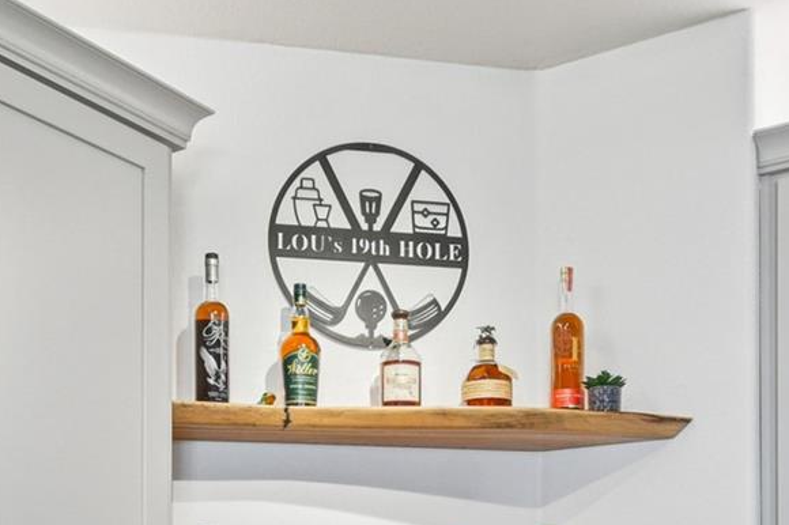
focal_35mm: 53
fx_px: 1161
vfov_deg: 23.5
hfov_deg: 37.5
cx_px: 360
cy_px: 618
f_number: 8
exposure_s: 1/20
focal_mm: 10
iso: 400
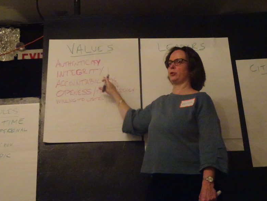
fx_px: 424
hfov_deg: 34.9
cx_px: 134
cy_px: 100
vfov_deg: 26.6
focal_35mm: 55
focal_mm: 9.18
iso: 3200
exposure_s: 1/40
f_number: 4.5
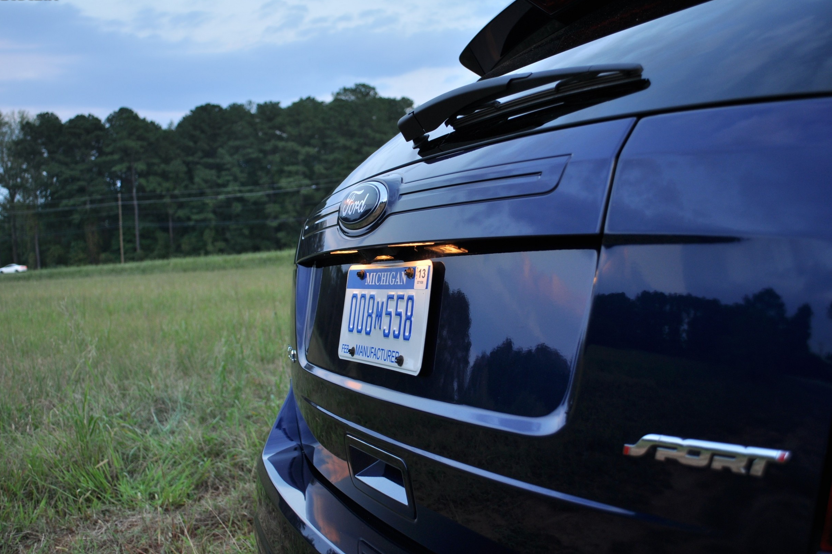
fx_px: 786
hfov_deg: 55.8
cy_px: 270
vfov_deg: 38.9
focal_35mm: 34
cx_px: 410
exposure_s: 1/50
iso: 200
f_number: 4
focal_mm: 22
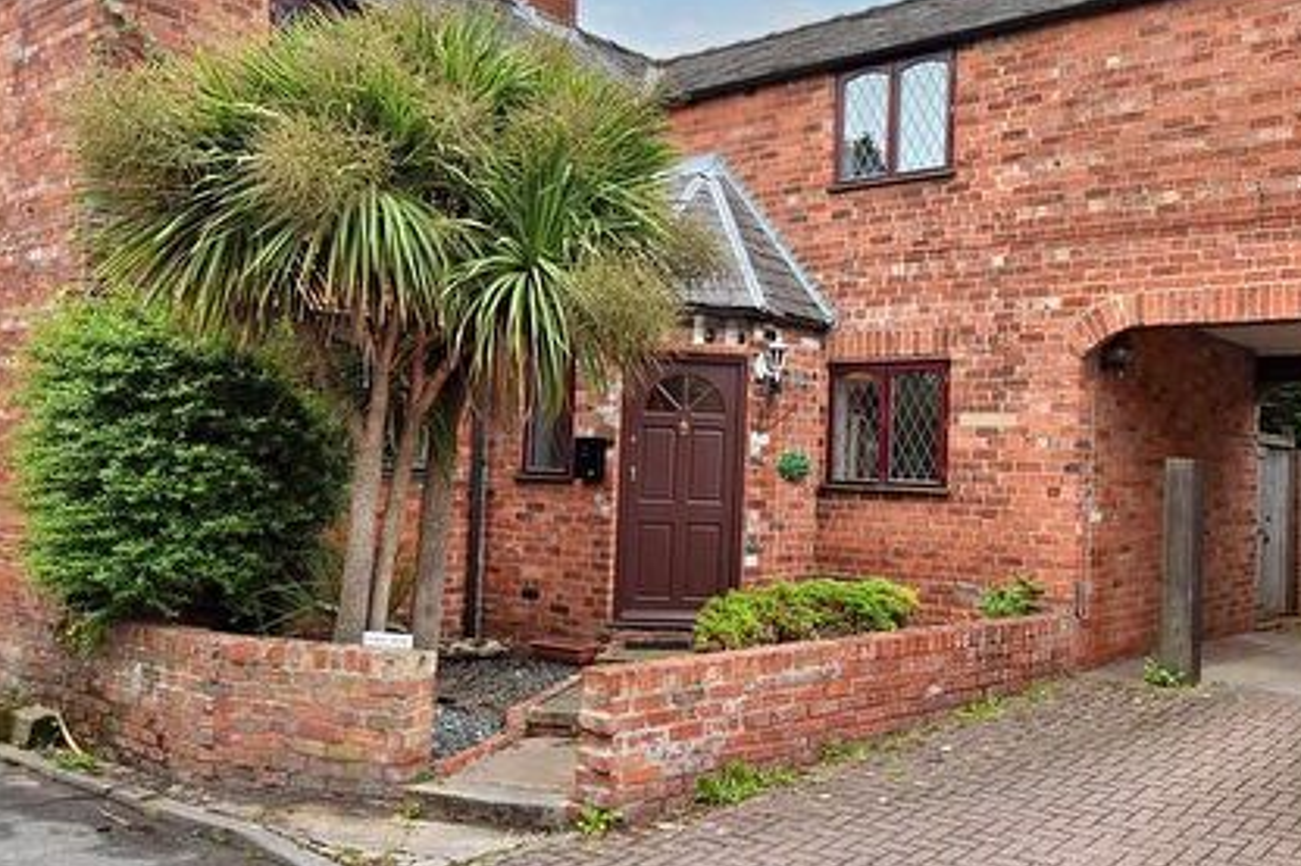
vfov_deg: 40.1
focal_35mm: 33
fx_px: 1186
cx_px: 888
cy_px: 411
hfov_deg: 56.0
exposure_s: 1/160
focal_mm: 13
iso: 100
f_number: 6.3
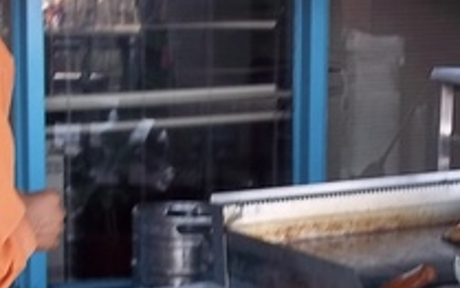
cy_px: 224
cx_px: 392
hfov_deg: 16.4
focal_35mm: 126
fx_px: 1581
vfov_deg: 10.4
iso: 80
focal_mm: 6.5
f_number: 3.1
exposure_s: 1/50
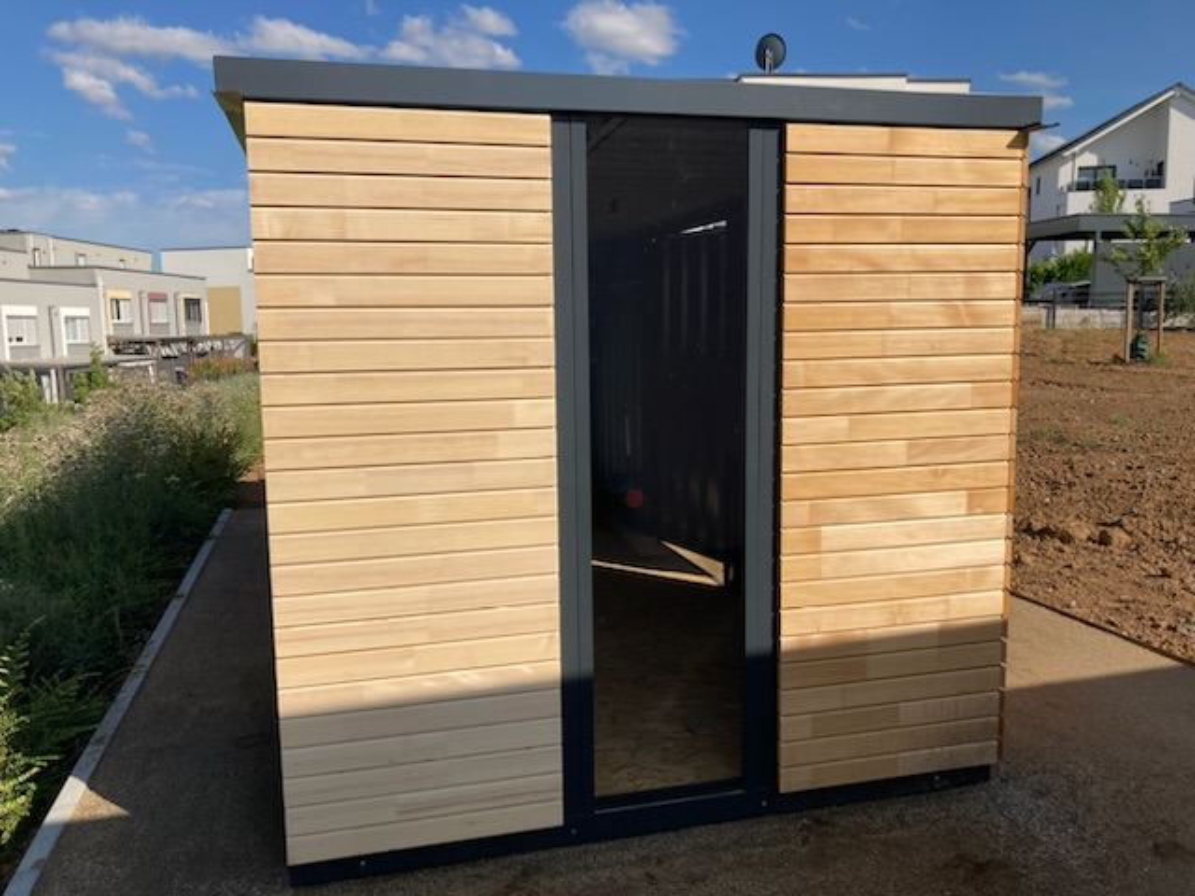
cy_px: 448
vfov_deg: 49.7
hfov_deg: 63.4
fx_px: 967
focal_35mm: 28
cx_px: 598
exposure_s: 1/3205
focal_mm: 3.99
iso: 20
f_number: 1.8
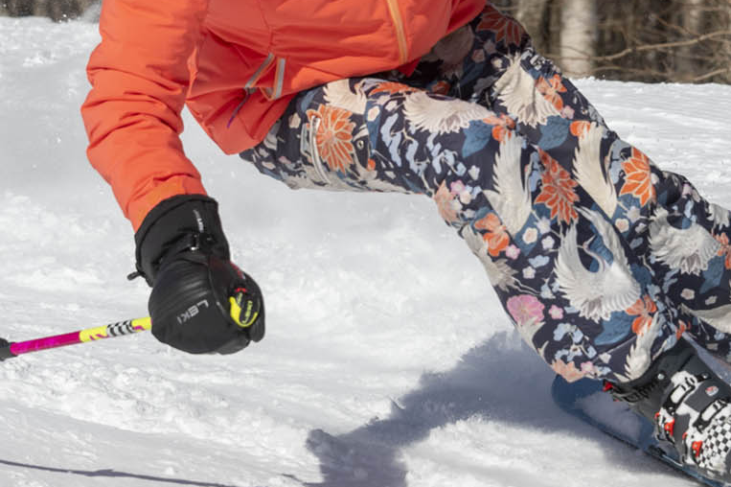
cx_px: 514
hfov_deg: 8.5
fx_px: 4891
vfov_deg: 5.7
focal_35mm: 241
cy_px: 127
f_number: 6.3
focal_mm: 92
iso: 640
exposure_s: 1/4000
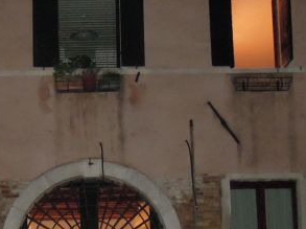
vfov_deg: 17.0
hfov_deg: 23.0
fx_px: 742
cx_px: 70
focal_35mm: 84
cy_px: 248
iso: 800
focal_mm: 4.3
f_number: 1.8
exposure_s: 1/30
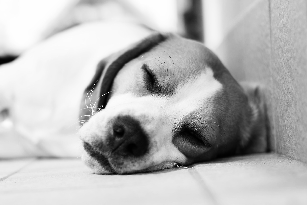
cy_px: 102
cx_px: 154
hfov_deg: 27.0
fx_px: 640
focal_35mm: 75
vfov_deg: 18.2
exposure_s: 1/320
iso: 100
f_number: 2.5
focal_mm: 50
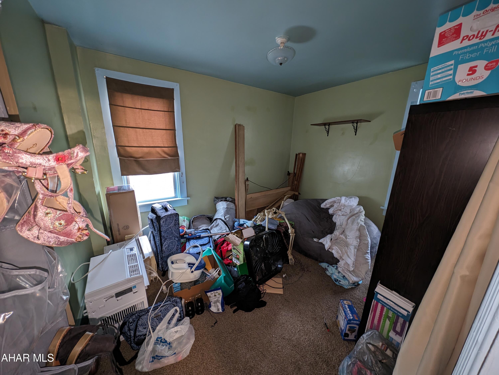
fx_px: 173
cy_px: 188
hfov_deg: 110.5
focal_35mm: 12
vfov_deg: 94.6
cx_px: 250
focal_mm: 2.23
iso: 326
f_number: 1.95
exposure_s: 1/30.3
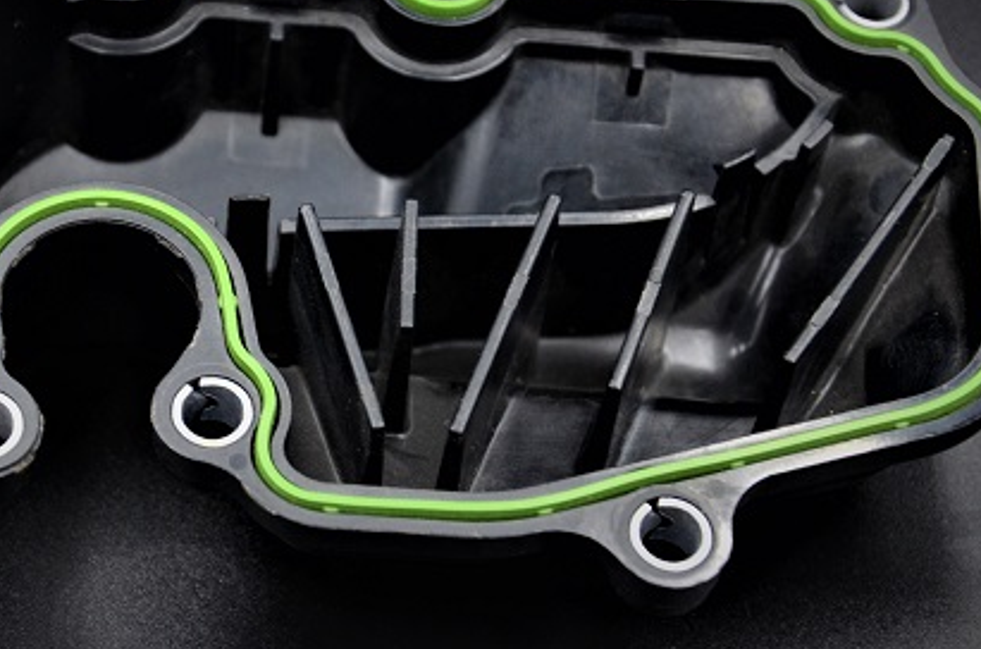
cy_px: 215
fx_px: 3126
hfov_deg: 17.8
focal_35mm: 115
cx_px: 334
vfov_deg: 11.8
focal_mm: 42
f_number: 5
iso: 800
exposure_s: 1/40
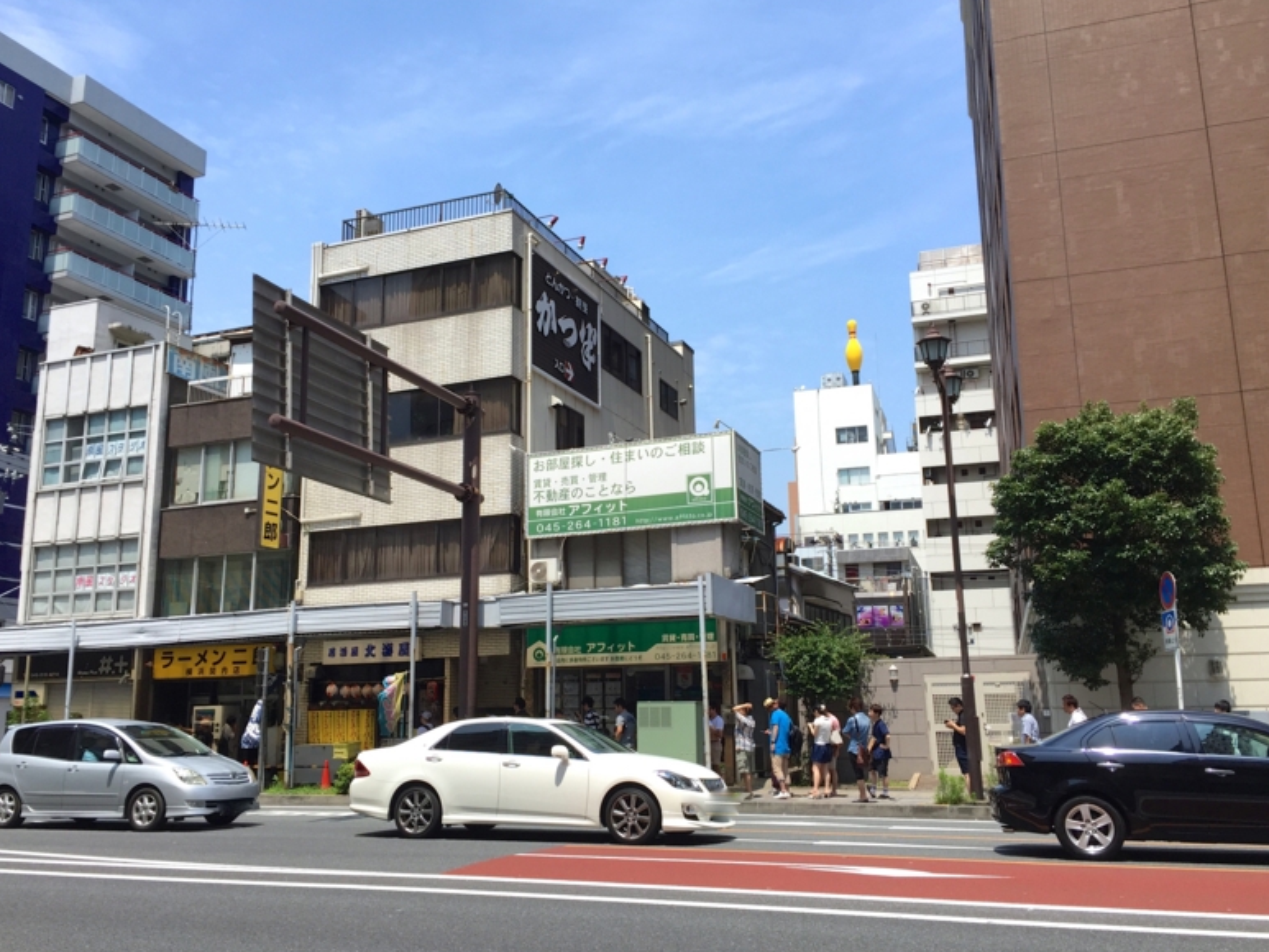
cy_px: 484
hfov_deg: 60.0
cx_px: 621
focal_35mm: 30
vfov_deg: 46.8
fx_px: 1100
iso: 32
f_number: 2.2
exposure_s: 1/1721
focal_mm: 4.15
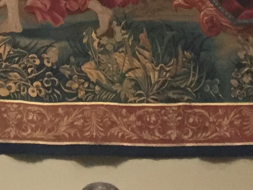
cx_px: -55
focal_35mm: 154
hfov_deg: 12.5
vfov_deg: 9.0
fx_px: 1125
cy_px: -210
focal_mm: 4.15
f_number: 2.2
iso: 250
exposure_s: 1/24
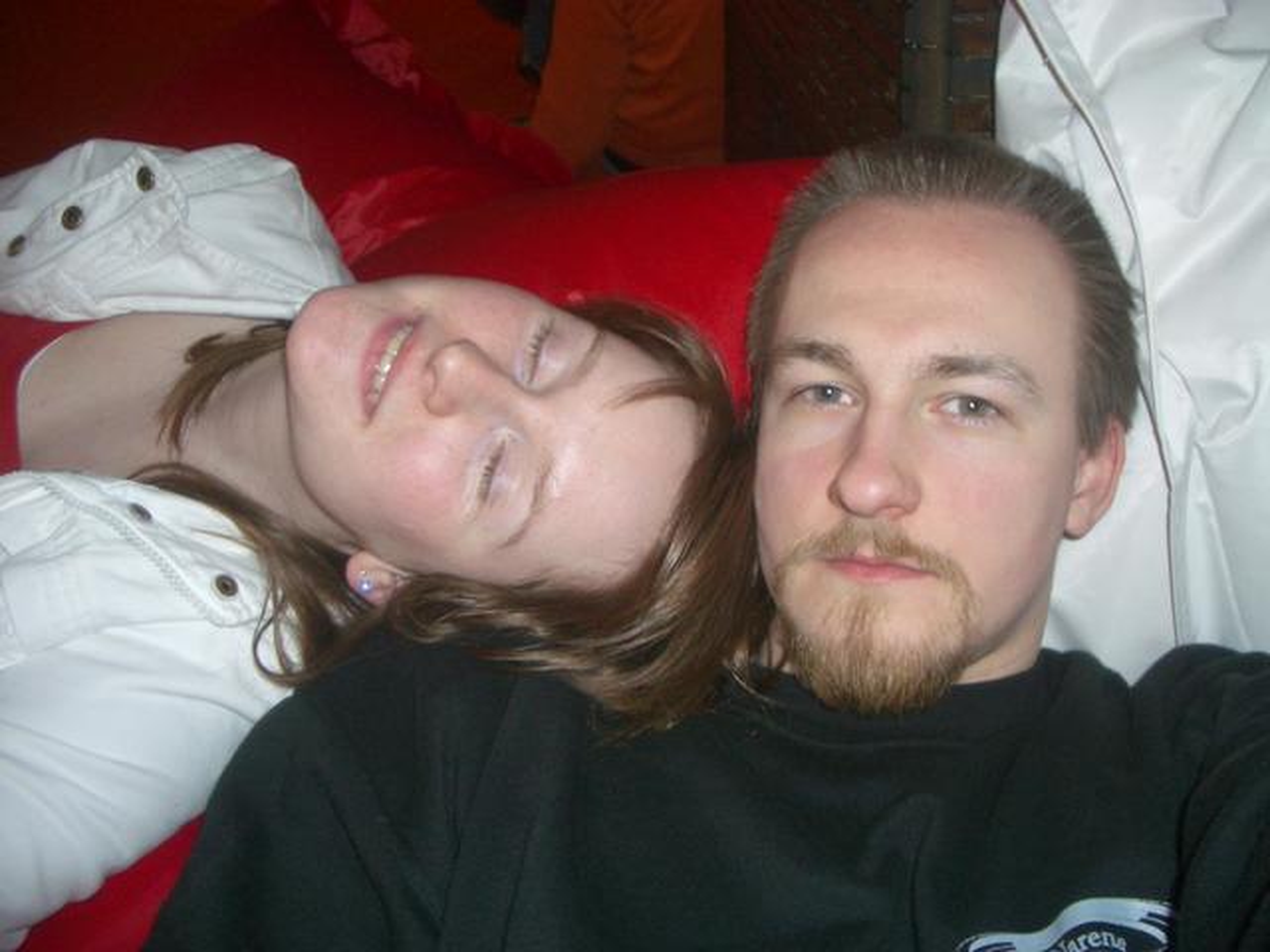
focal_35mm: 35
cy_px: 476
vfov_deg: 40.7
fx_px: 1284
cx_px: 635
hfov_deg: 52.6
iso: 100
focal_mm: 5.8
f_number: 2.6
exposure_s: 1/60
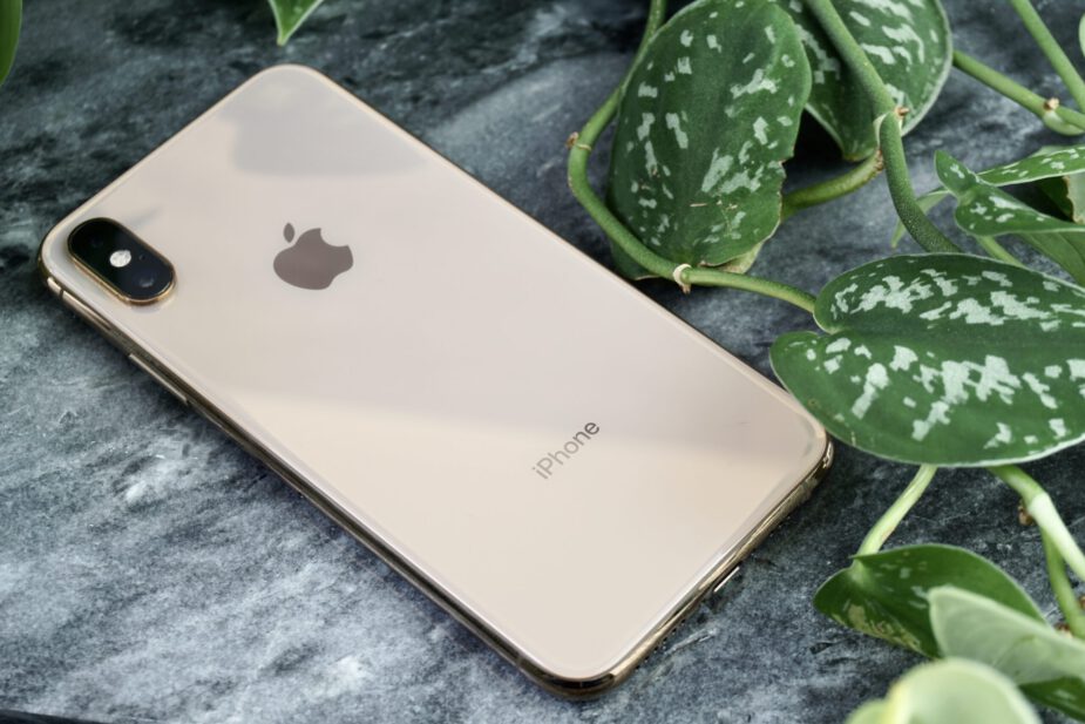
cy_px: 362
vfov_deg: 20.6
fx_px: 1989
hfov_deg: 30.5
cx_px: 542
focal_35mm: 66
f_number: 7.1
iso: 100
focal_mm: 44
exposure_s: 1/13
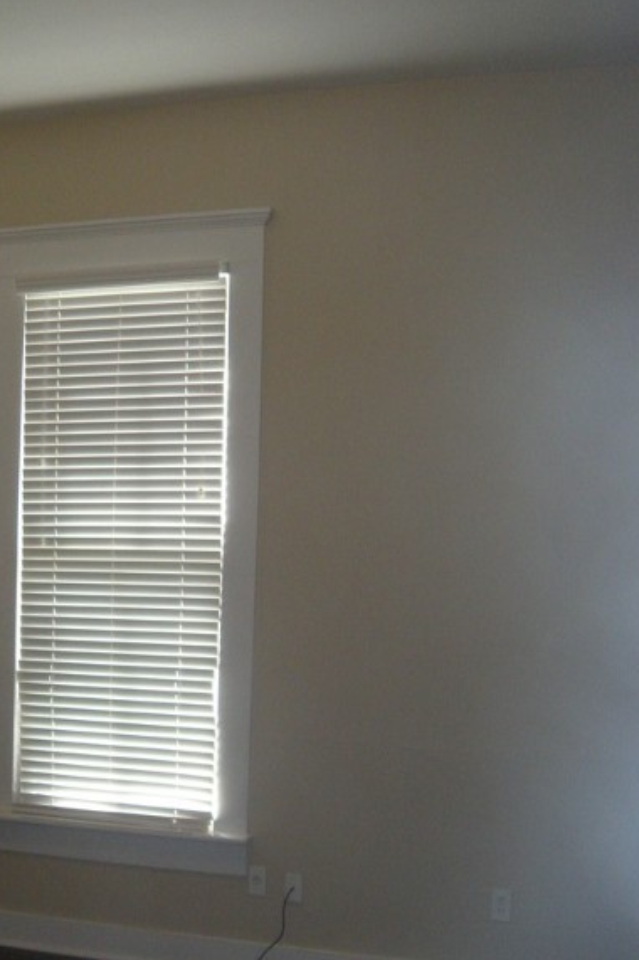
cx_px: 200
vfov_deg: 40.2
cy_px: 558
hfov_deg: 27.3
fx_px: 1306
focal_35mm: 49
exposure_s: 1/55
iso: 200
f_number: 3.8
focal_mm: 5.9
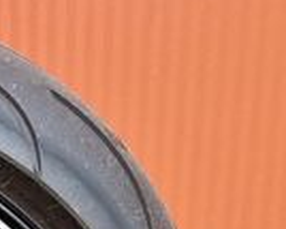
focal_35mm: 107
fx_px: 905
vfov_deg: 13.4
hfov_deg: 14.7
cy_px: 357
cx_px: -295
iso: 50
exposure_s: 1/185
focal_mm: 6.4
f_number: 1.8
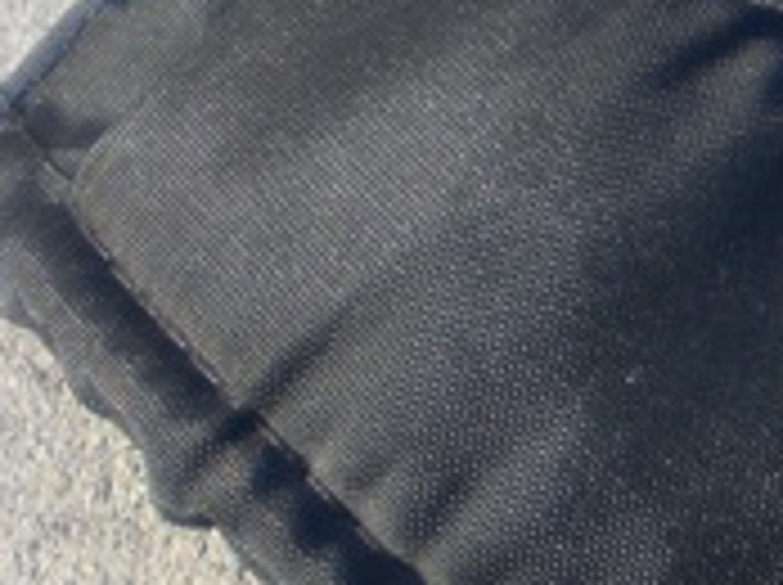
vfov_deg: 7.8
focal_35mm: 189
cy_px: 432
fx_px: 4269
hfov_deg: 9.3
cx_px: 1940
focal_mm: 6.3
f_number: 3.1
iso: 50
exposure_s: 1/200
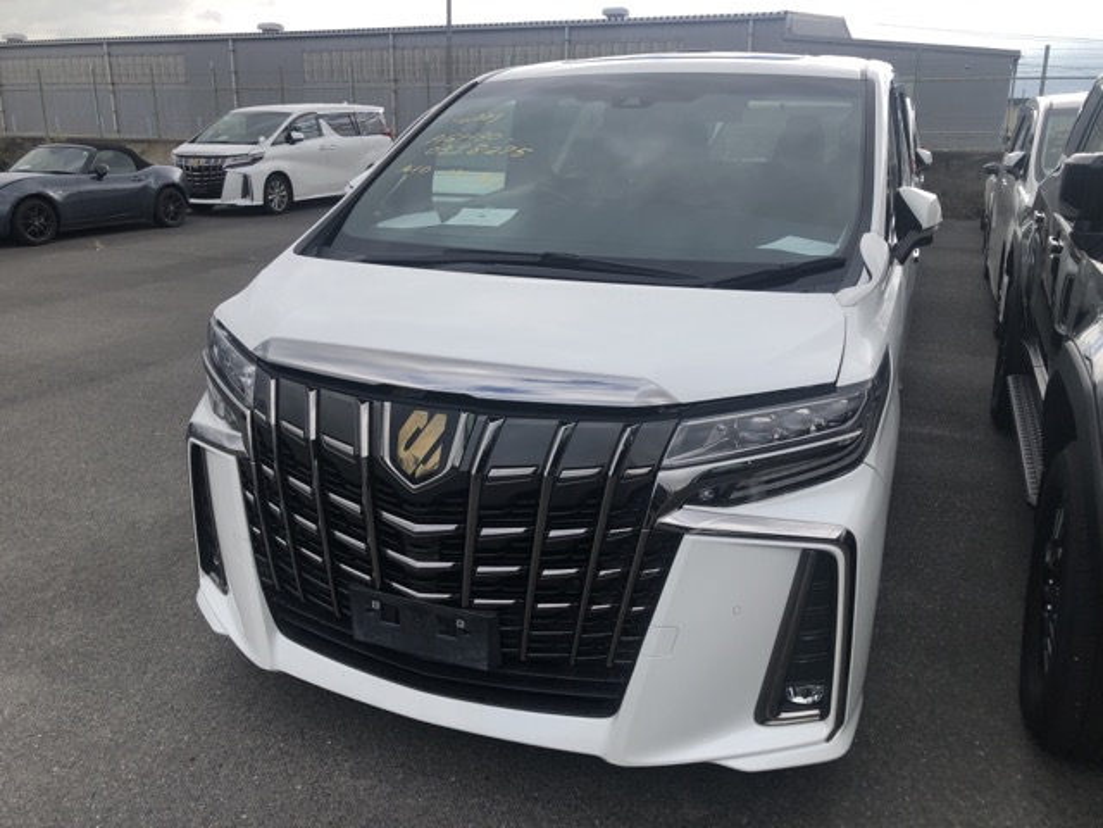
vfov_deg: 49.7
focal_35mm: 28
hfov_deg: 63.4
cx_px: 552
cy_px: 414
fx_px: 892
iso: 20
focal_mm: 3.99
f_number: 1.8
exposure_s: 1/1043
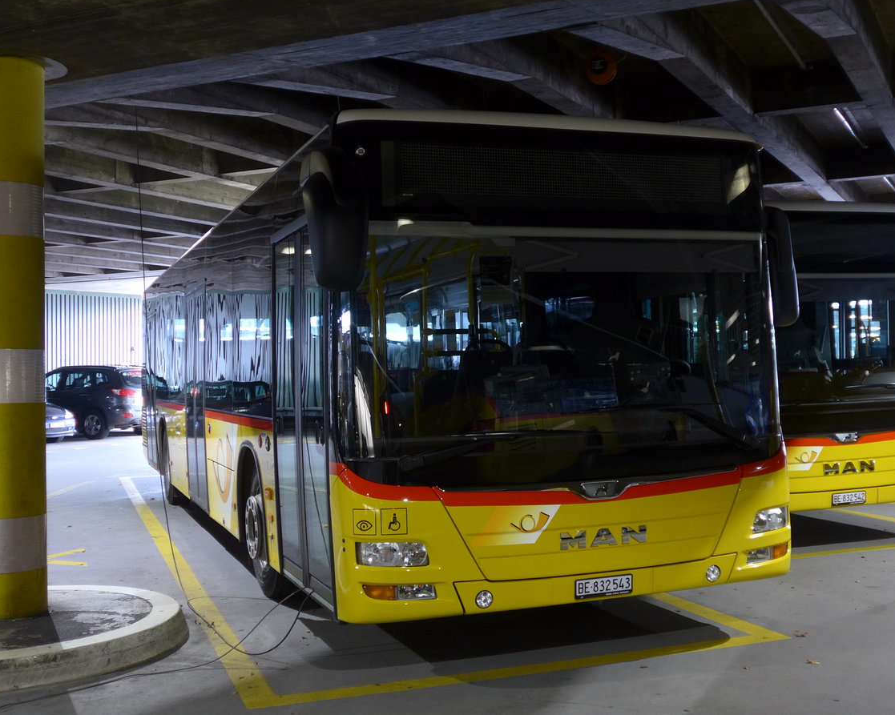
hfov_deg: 42.9
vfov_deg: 34.9
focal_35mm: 43
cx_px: 477
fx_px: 1139
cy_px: 355
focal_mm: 8.4
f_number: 2.6
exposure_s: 1/13
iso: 400
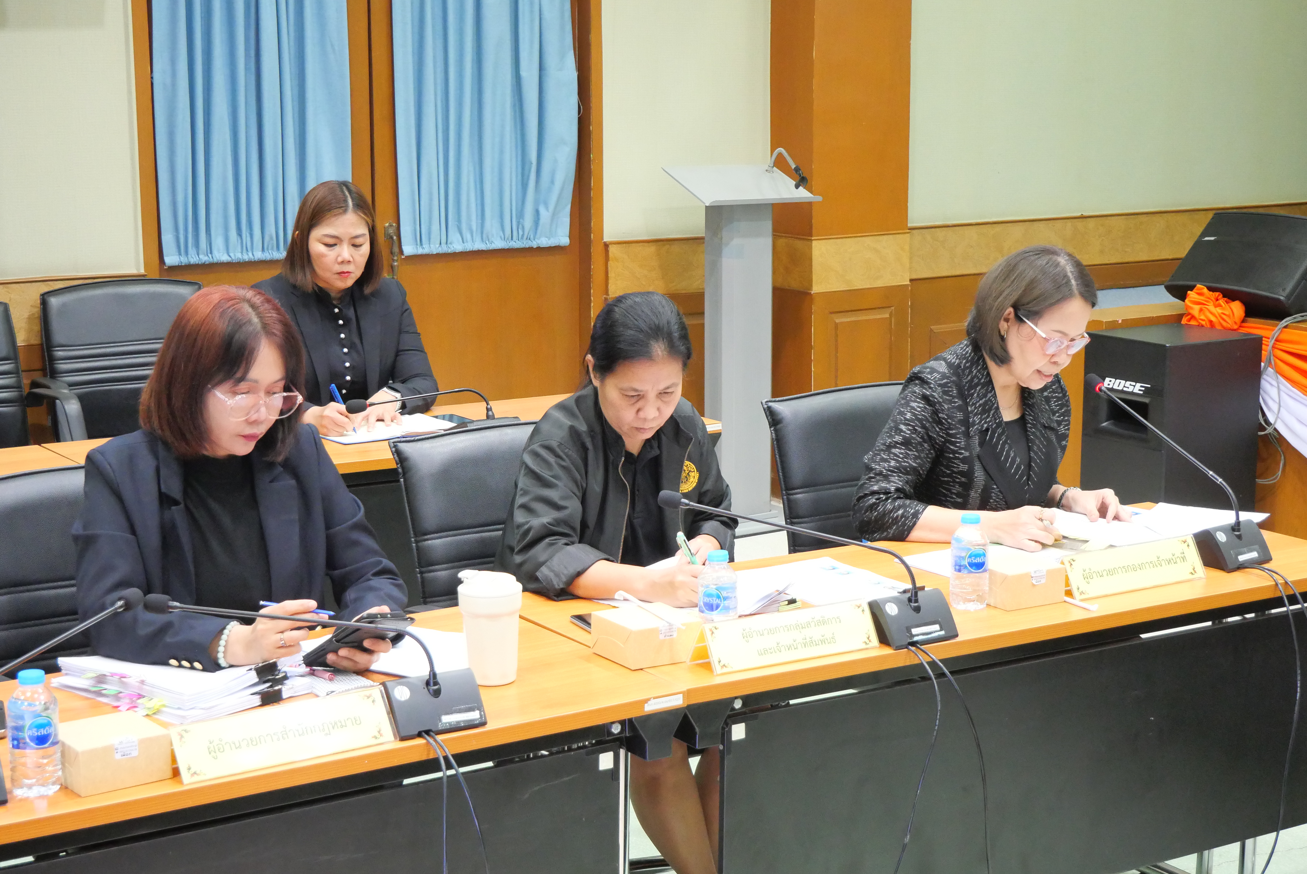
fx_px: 2034
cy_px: 437
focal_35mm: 56
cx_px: 654
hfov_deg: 35.6
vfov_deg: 24.2
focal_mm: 27
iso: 3200
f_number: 4.6
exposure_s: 1/40
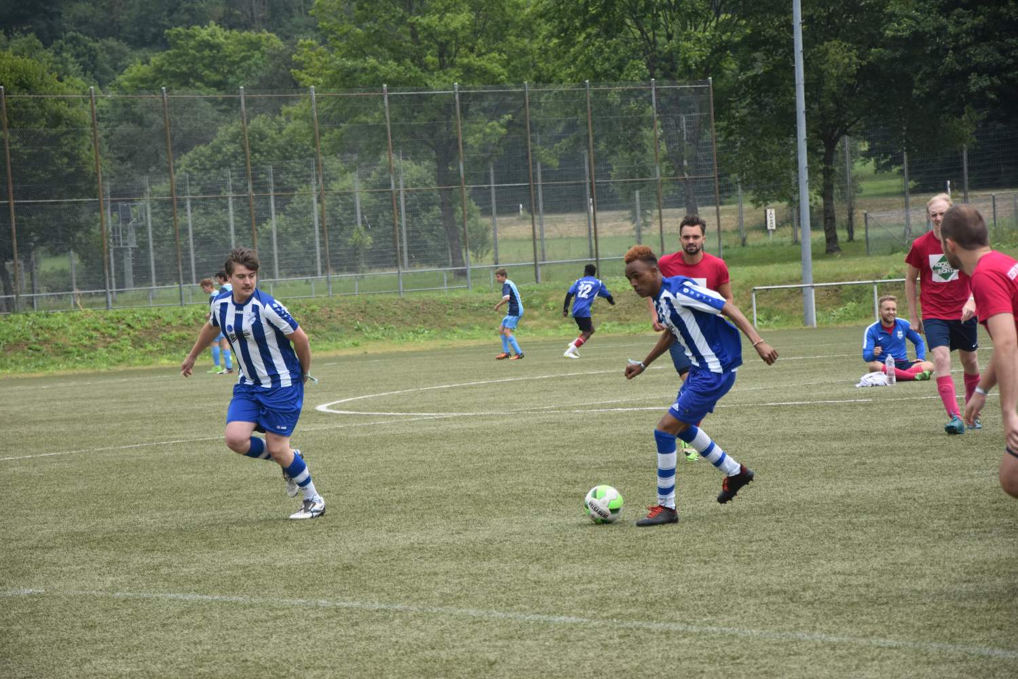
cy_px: 340
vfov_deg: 9.9
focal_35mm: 138
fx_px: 3902
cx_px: 509
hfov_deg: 14.9
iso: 400
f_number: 5.6
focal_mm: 92
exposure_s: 1/1250
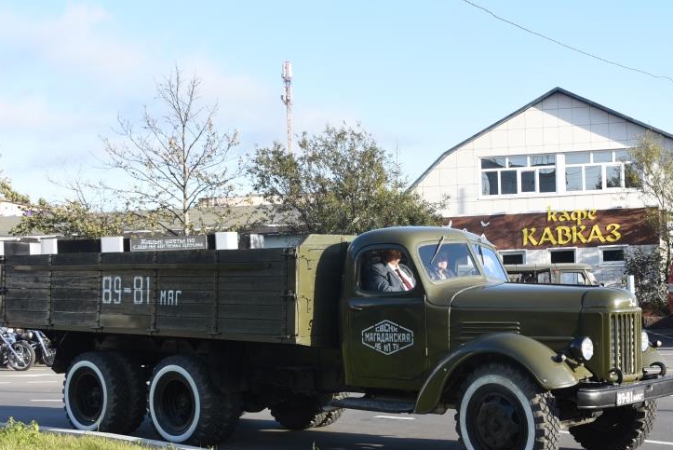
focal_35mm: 51
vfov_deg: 26.4
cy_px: 288
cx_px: 399
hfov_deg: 38.7
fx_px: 954
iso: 500
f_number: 5.6
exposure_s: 1/640
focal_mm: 36
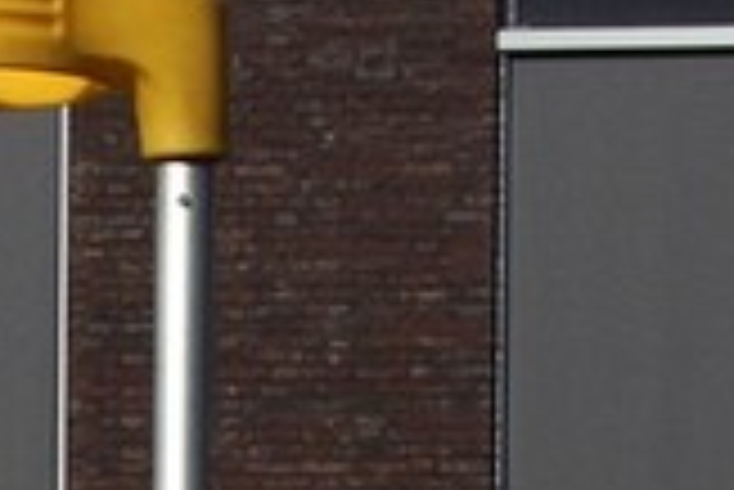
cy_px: 1196
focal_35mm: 377
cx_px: -531
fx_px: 7693
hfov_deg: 5.4
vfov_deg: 3.6
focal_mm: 40
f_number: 14
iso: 100
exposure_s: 1/250
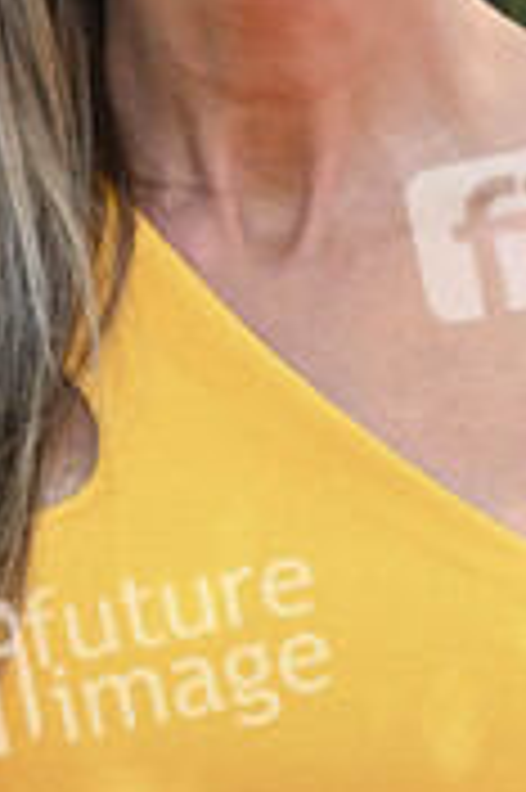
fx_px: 6587
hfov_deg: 4.6
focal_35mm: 300
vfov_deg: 6.8
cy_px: -9
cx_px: 229
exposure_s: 1/320
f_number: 5.6
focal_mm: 88
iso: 640
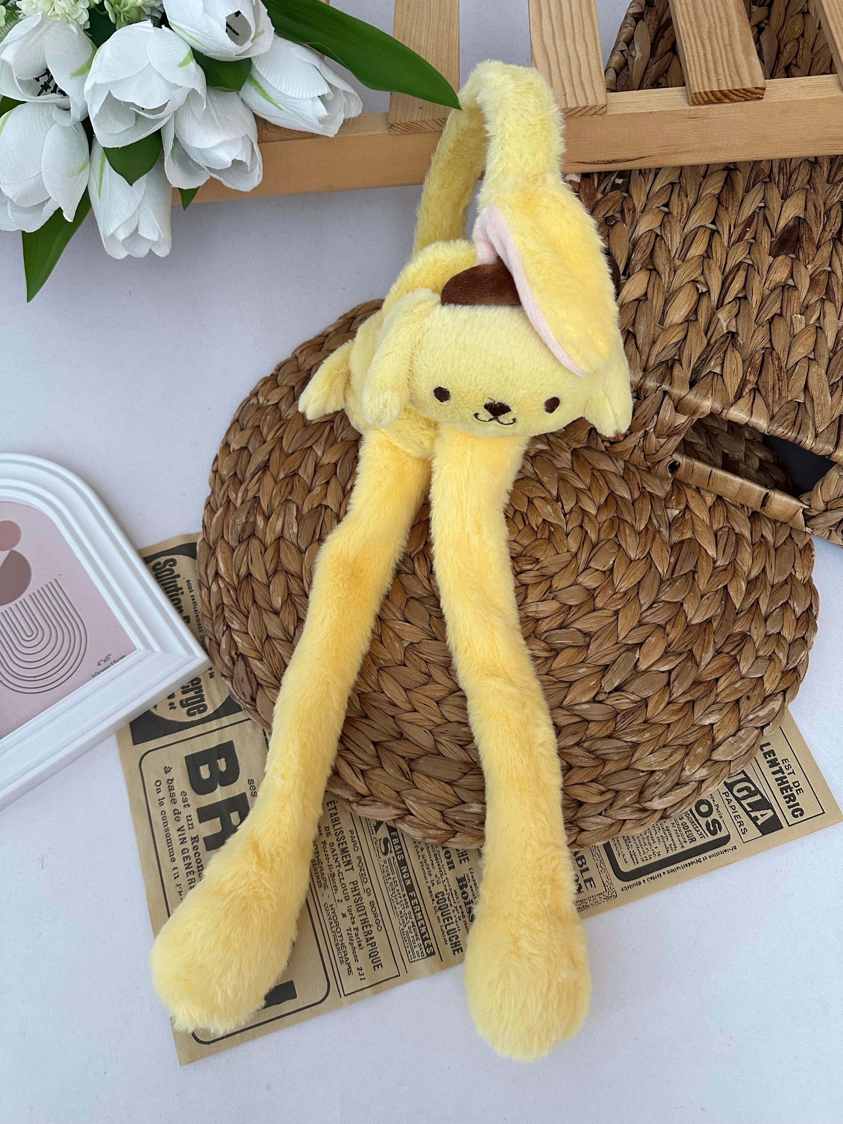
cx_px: 422
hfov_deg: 56.8
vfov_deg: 71.6
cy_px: 562
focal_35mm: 24
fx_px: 779
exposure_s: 1/60
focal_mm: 6.86
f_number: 1.78
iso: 250
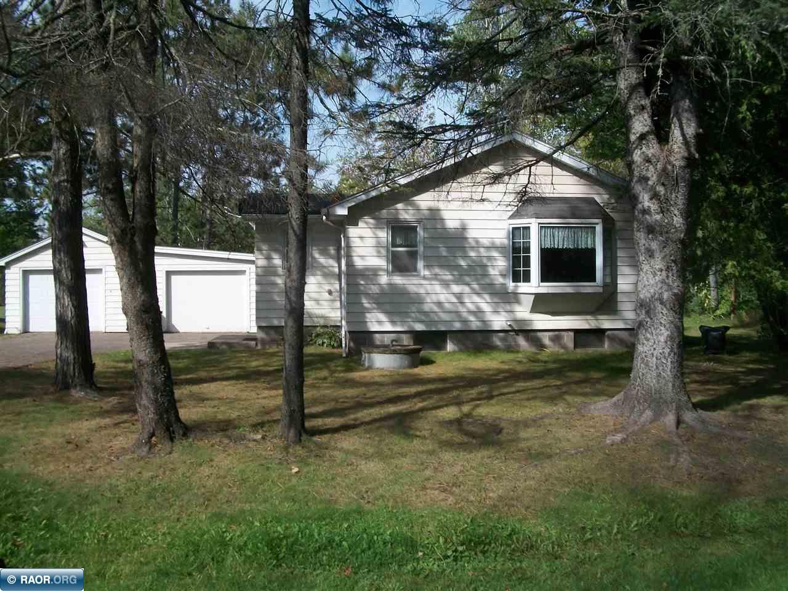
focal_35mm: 32
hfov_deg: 56.8
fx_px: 728
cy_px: 296
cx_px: 394
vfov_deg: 44.2
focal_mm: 5.7
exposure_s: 1/320
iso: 80
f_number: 5.5
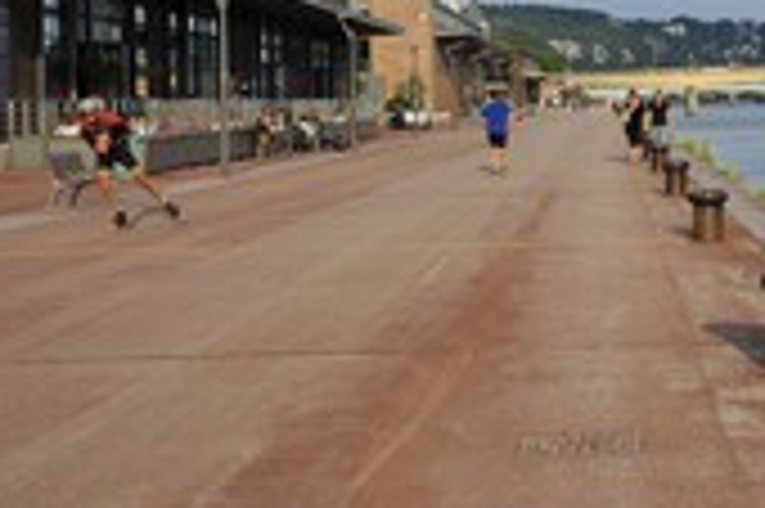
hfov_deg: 23.5
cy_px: -36
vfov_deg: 16.8
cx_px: 918
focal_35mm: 79
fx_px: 1677
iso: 200
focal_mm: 32
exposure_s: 1/250
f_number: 8
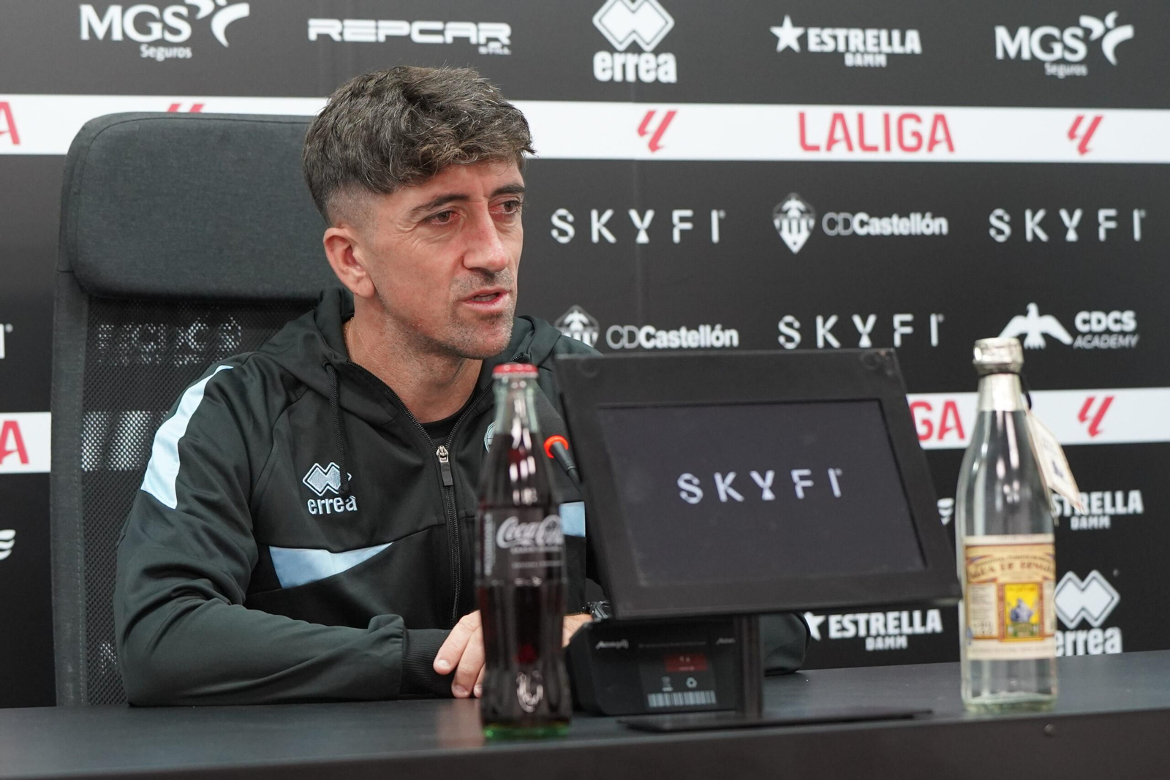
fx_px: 3413
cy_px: 390
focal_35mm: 105
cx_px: 585
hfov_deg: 19.5
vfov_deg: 13.0
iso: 2500
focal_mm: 70
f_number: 4
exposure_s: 1/160
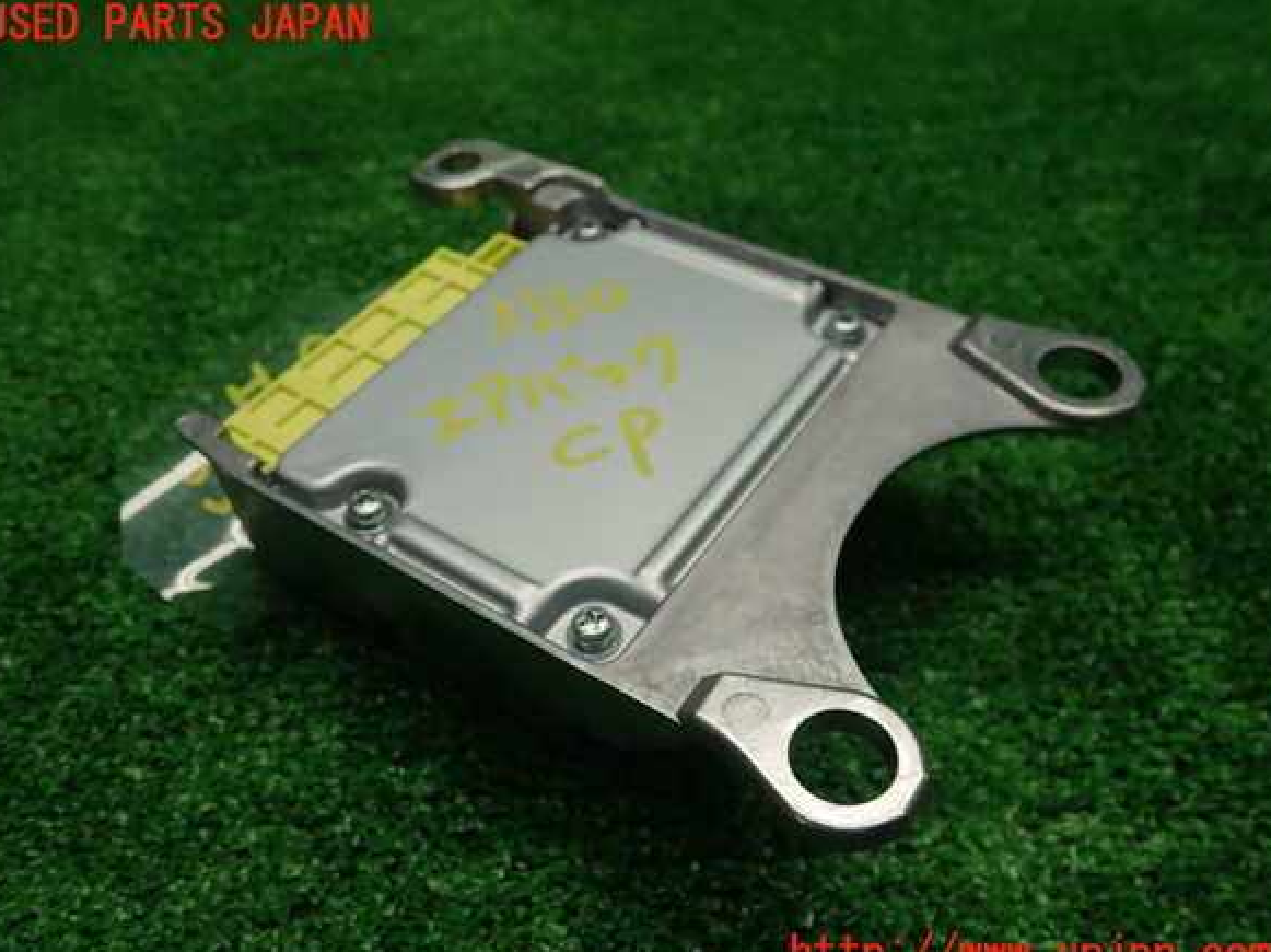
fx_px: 1138
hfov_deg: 58.4
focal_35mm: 31
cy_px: 490
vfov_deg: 45.4
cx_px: 628
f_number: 2.3
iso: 160
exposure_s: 1/125
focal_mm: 5.5
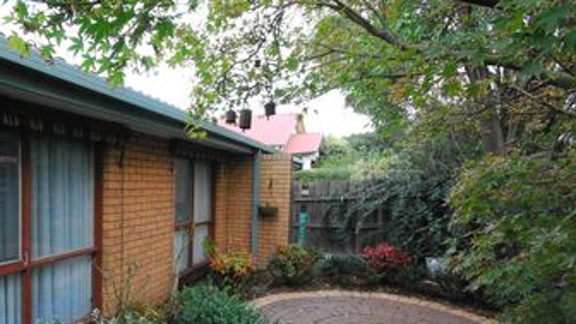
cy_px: 201
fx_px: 336
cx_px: 201
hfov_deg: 79.0
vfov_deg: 51.0
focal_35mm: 22
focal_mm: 10
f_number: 9
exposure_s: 1/320
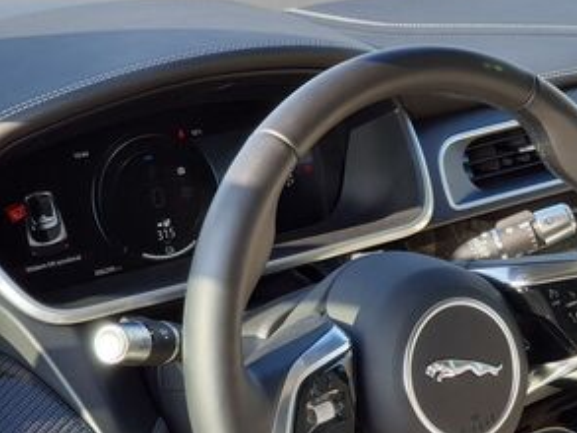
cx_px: 441
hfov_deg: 20.1
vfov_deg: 15.2
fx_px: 1618
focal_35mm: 97
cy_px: 317
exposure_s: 1/147
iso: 25
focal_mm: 6
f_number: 2.4
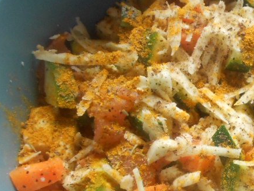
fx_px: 448
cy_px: 163
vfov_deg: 23.5
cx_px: 276
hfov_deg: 28.8
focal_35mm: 61
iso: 200
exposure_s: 1/30
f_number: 3.2
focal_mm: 4.6
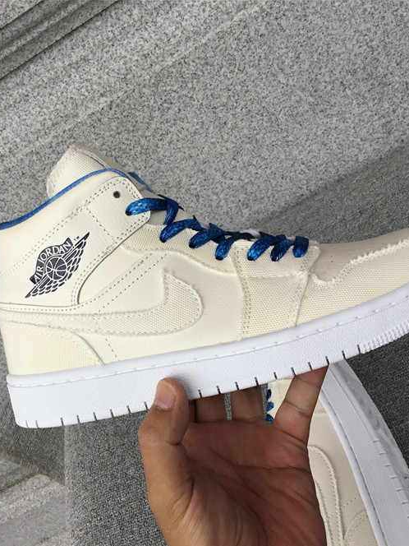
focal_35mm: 42
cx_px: 153
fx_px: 662
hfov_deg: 34.2
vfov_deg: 44.8
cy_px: 277
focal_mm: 3.3
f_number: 2.4
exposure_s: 1/272
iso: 25
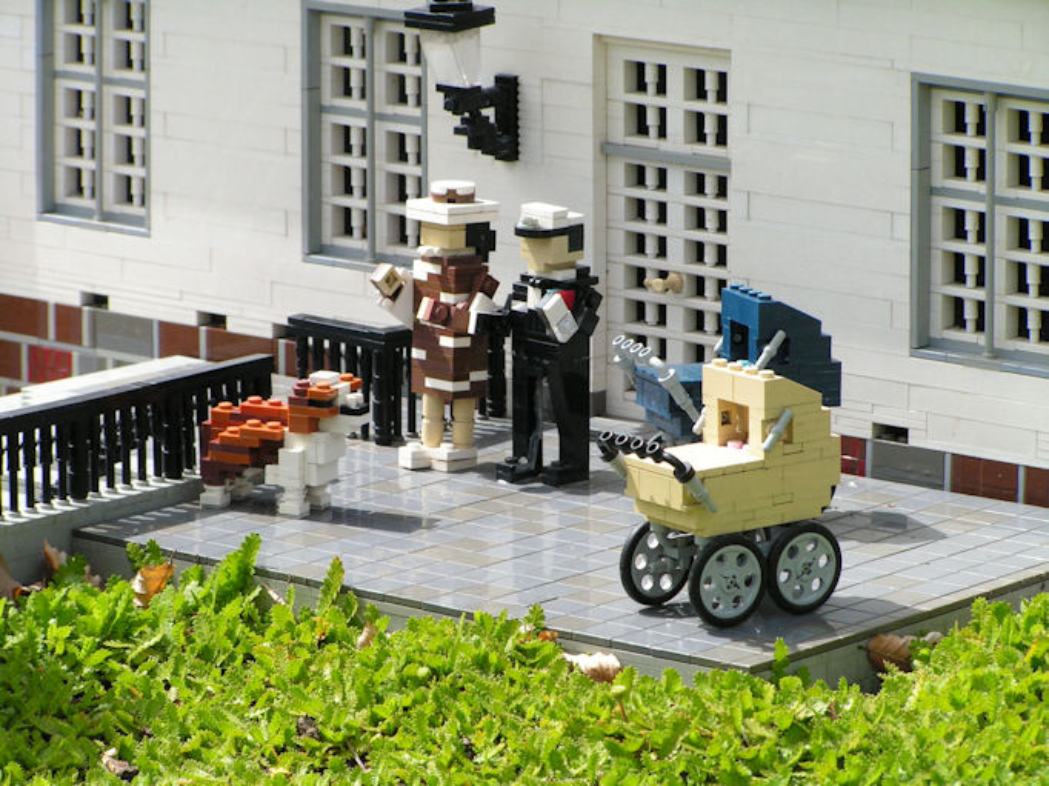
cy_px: 393
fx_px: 5998
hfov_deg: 10.0
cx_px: 524
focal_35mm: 198
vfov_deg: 7.5
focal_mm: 32.9
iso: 50
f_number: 4.5
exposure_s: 1/250
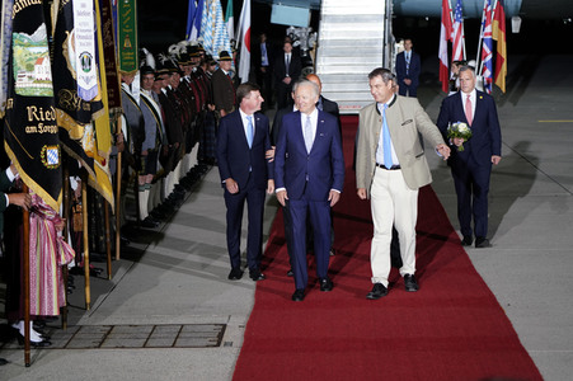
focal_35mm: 100
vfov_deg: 13.7
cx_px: 286
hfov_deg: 20.4
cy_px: 190
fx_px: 1590
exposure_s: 1/250
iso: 1000
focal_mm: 100
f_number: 4.5
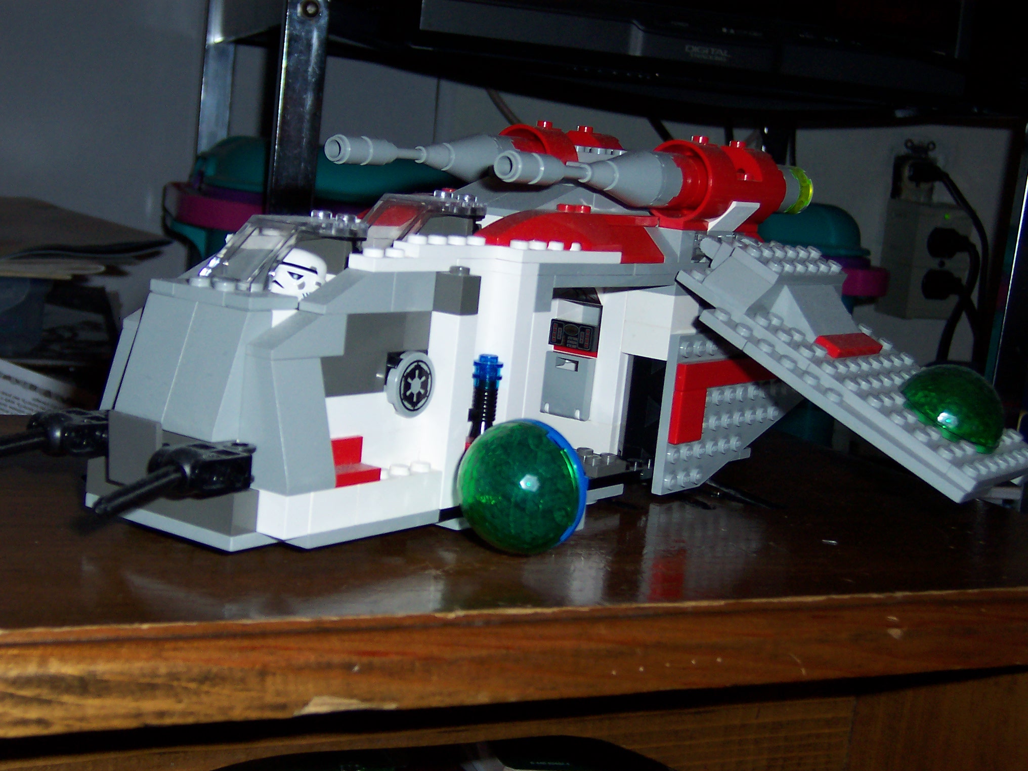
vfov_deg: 21.9
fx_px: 1990
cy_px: 386
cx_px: 514
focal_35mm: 67
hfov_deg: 29.0
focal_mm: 10.4
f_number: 3.4
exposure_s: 1/60
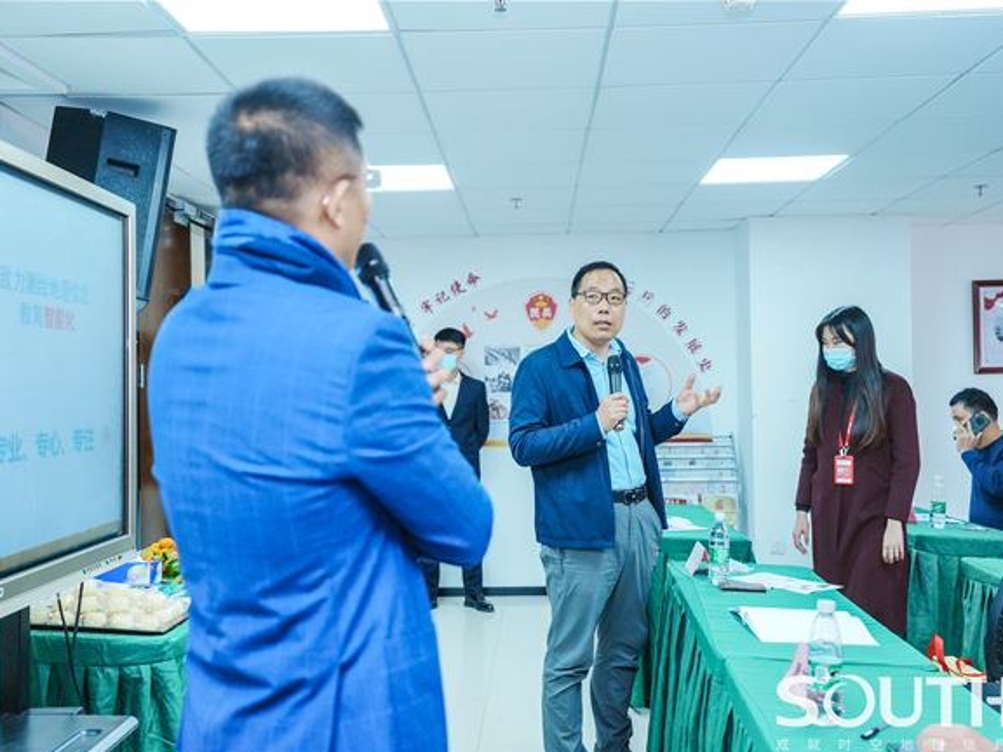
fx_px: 1101
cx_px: 507
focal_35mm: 38
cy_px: 376
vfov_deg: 37.7
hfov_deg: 49.0
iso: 2000
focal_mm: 35
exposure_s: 1/400
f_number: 2.8
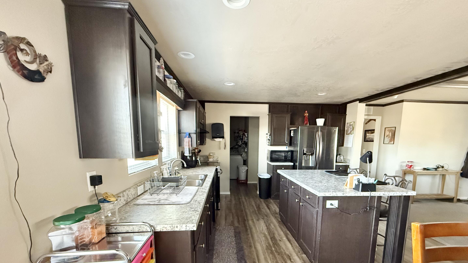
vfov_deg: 65.9
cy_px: 168
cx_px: 242
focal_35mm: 16
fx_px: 199
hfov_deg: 99.3
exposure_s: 1/60
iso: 1000
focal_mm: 2.22
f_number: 2.2
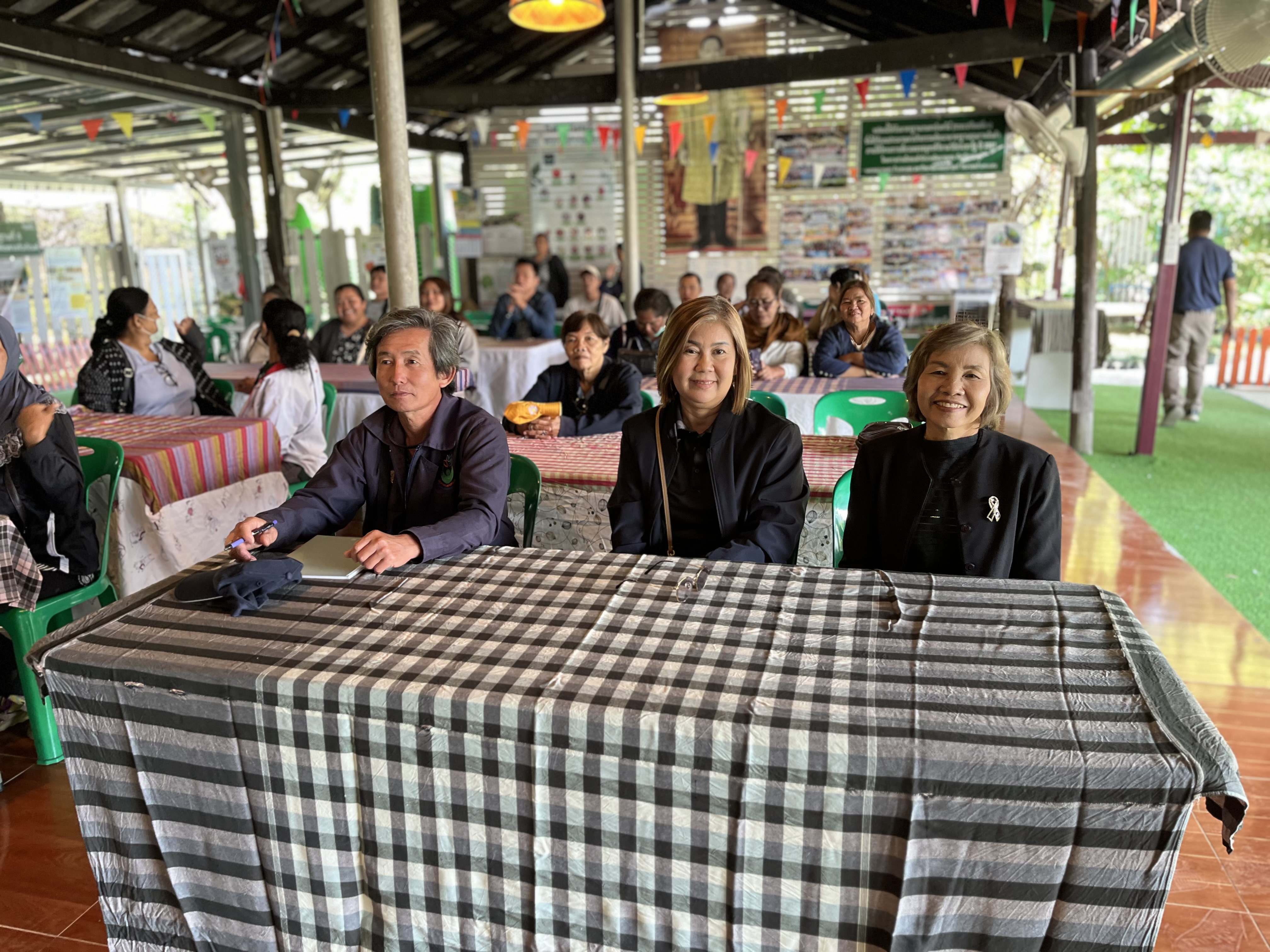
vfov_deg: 53.1
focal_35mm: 26
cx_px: 635
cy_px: 476
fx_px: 954
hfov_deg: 67.3
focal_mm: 5.1
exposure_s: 1/60
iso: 160
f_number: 1.6
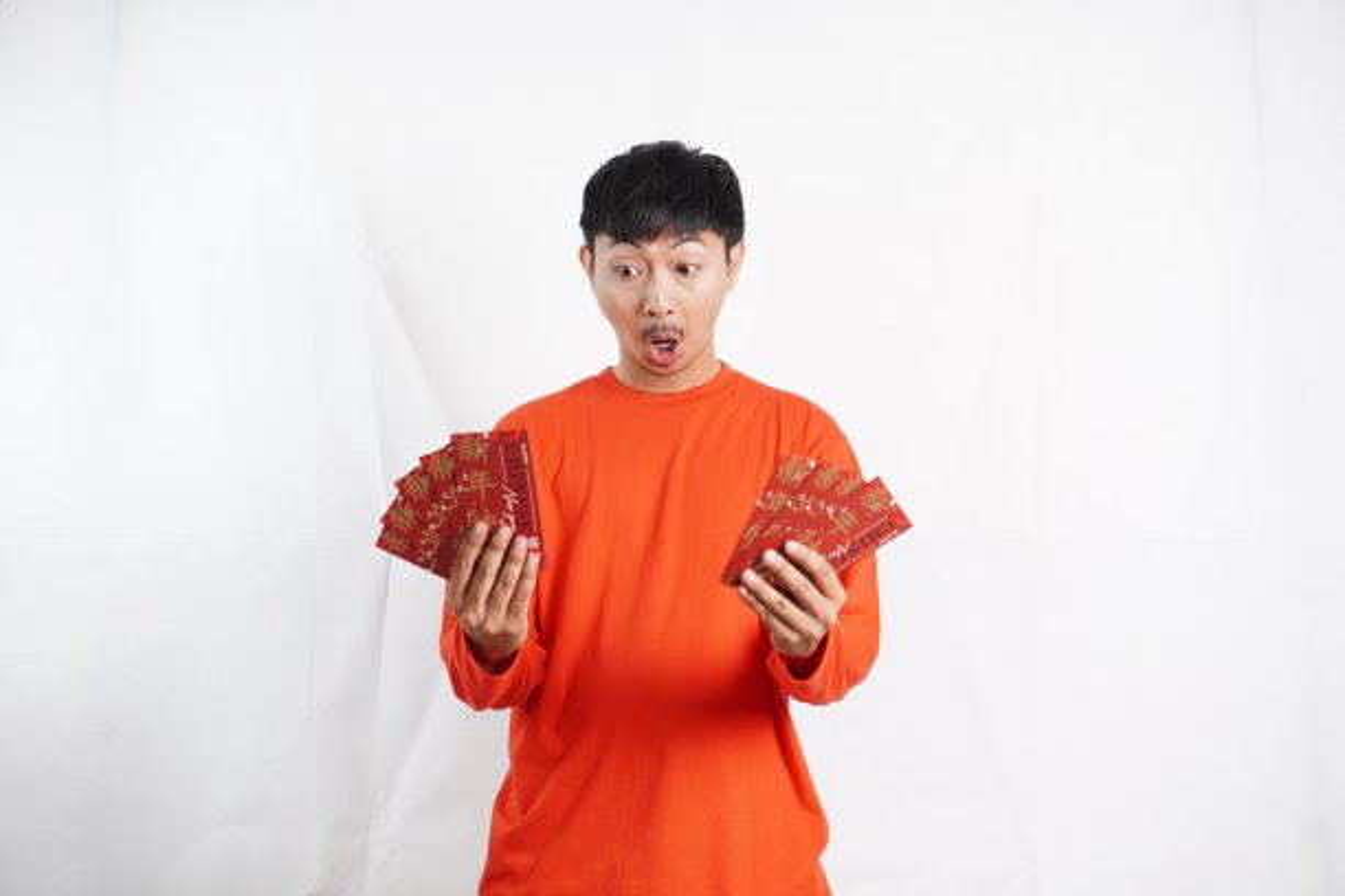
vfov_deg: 18.2
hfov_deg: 27.0
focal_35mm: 75
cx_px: 672
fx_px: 2802
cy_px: 448
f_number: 2.2
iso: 100
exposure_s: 1/125
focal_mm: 50
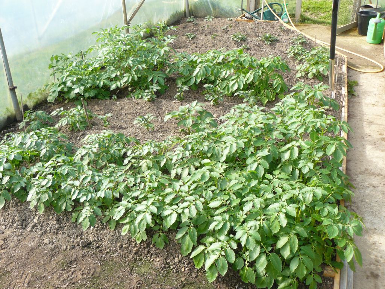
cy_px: 144
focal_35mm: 36
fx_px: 400
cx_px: 192
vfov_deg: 39.7
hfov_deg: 51.4
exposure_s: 1/160
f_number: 4
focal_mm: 6
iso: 100
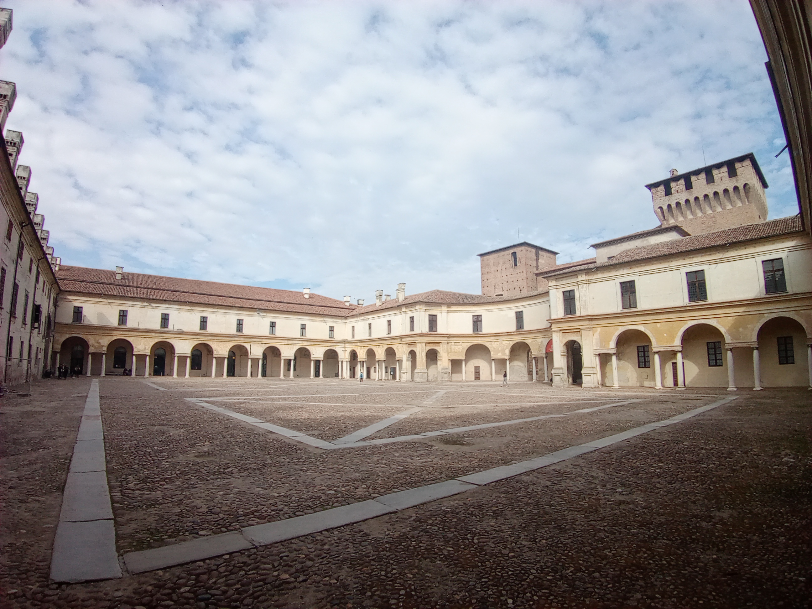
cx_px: 406
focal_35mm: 17
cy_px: 304
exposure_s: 1/1131
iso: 101
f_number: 2.2
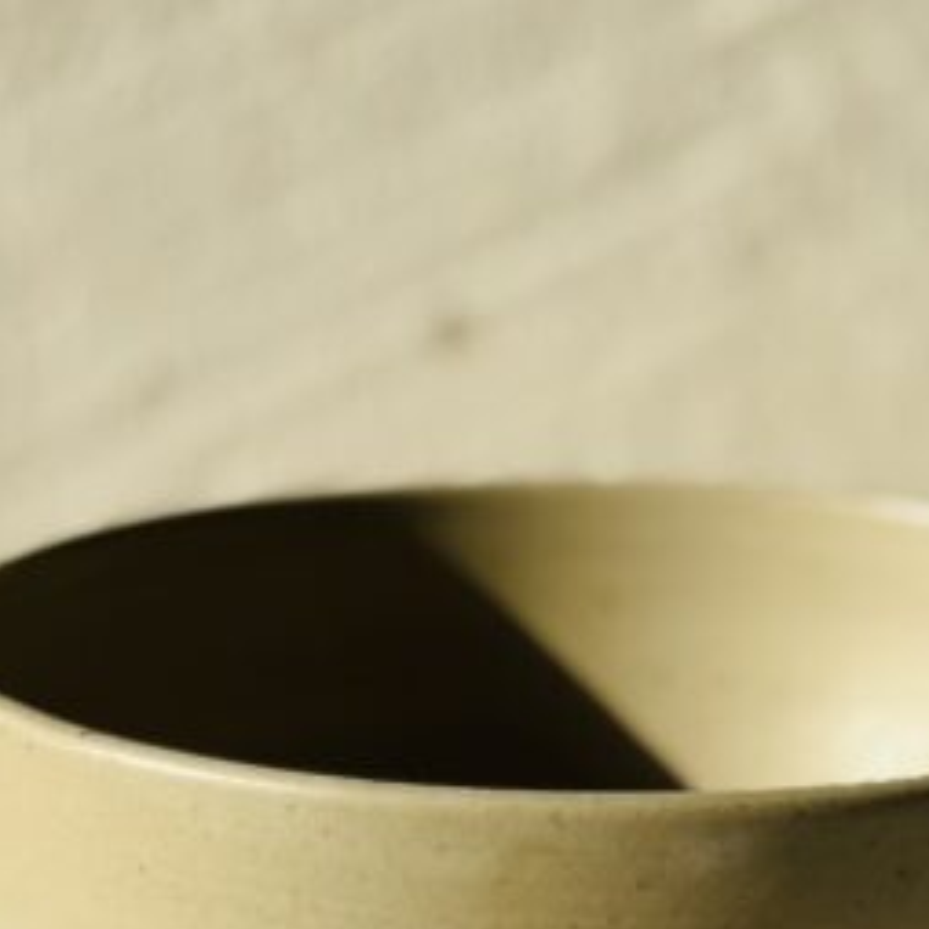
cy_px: 607
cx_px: 563
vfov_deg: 12.0
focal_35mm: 145
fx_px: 4403
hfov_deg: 12.0
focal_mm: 5.96
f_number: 1.6
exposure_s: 1/4255
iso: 32
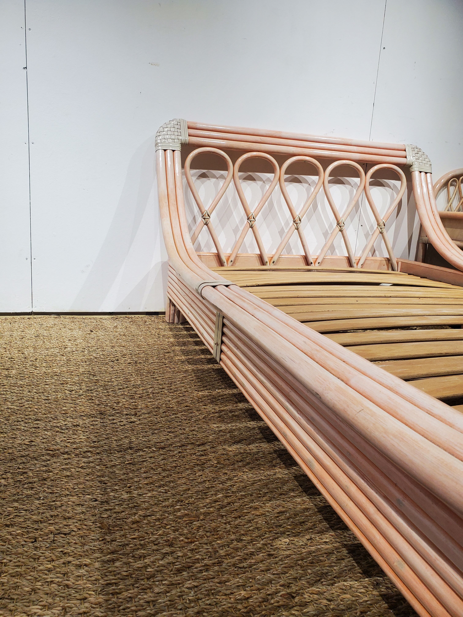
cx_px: 232
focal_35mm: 26
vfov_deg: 67.3
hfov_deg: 53.1
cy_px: 308
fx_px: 464
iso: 160
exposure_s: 1/100
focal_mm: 4.3
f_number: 2.4
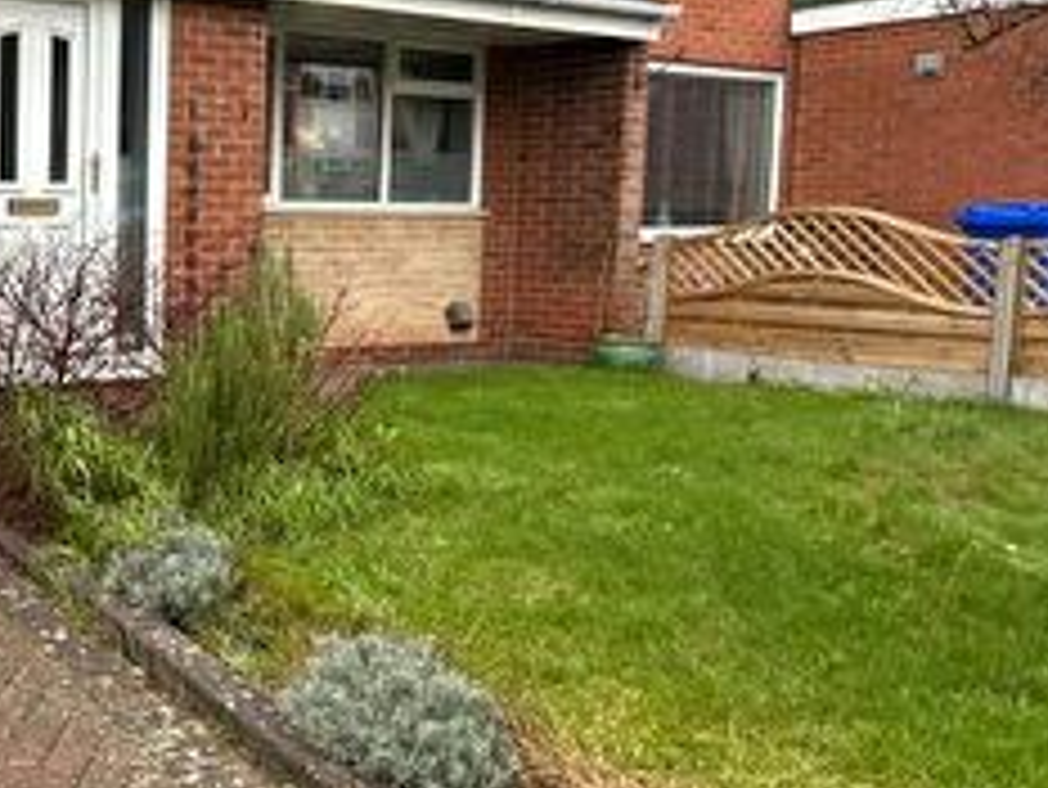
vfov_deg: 34.3
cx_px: -81
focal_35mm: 42
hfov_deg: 37.9
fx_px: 1272
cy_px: 322
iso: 40
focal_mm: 2.22
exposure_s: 1/114
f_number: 2.2
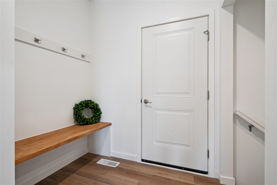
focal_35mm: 16
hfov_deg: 96.7
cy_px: 92
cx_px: 138
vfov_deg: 73.7
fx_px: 123
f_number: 9
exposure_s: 1/13
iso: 400
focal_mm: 16
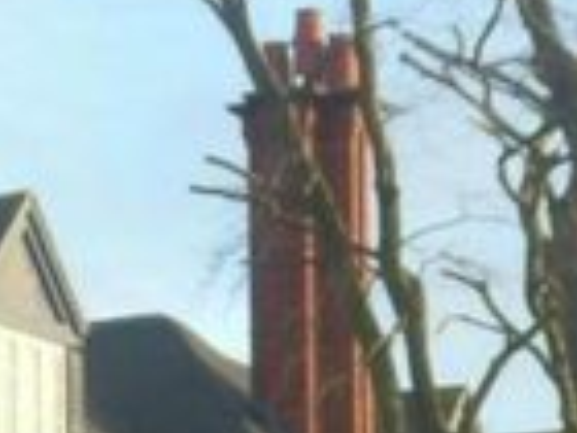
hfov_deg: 8.7
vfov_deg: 6.4
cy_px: 823
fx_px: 3750
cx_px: -82
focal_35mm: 225
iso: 100
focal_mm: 8
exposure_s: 1/250
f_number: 4
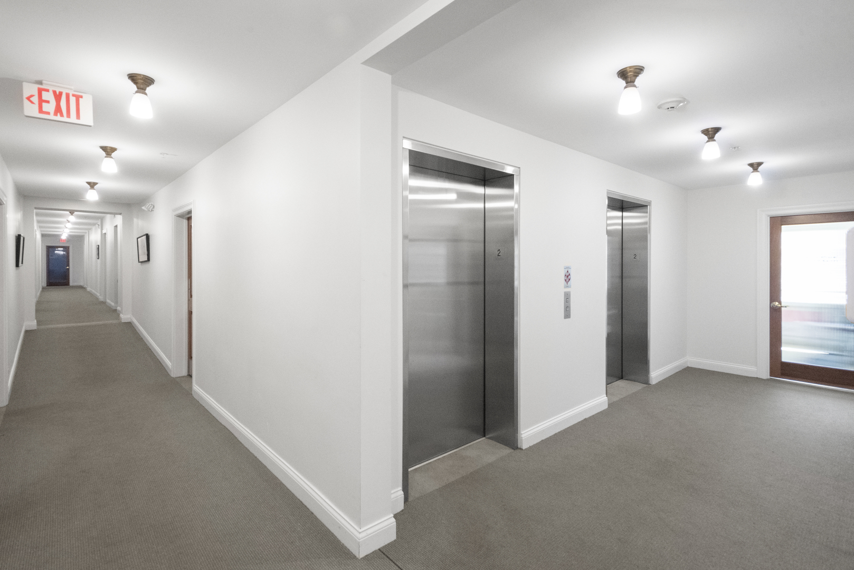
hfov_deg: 93.3
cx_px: 427
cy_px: 285
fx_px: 403
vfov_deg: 70.5
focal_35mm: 17
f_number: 22
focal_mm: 17
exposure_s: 1/80
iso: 3200
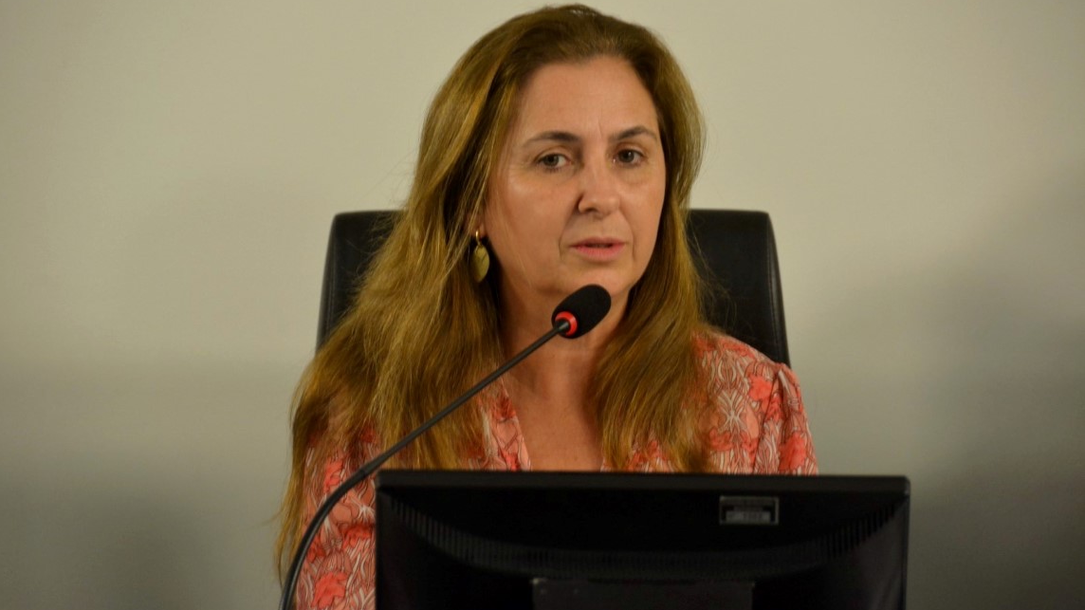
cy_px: 305
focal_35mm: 316
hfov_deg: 6.8
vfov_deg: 3.8
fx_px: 9090
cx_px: 541
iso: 1250
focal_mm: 200
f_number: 5.6
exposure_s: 1/125
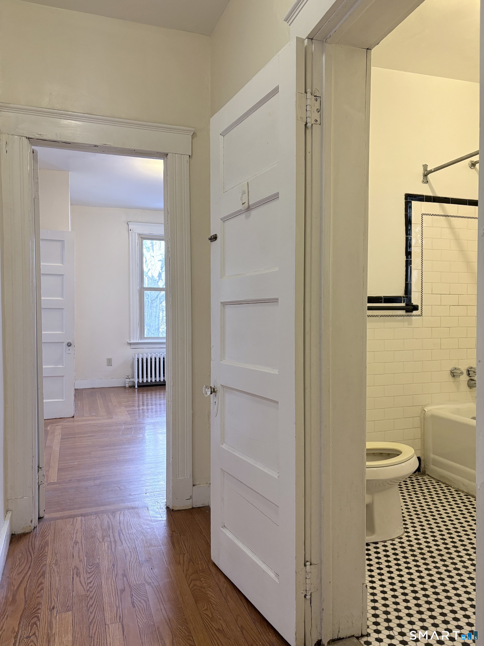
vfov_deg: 67.3
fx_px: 485
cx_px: 242
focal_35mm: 26
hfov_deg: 53.1
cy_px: 323
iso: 160
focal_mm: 5.96
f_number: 1.6
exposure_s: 1/60
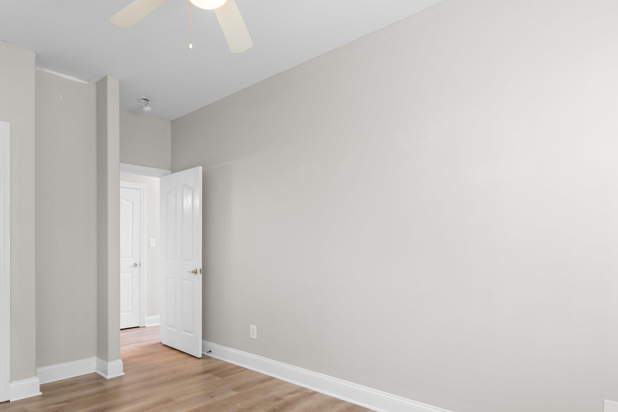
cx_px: 248
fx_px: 360
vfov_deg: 59.2
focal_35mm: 21
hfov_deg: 80.3
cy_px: 240
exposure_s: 2.5
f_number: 4.5
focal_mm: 10
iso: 100
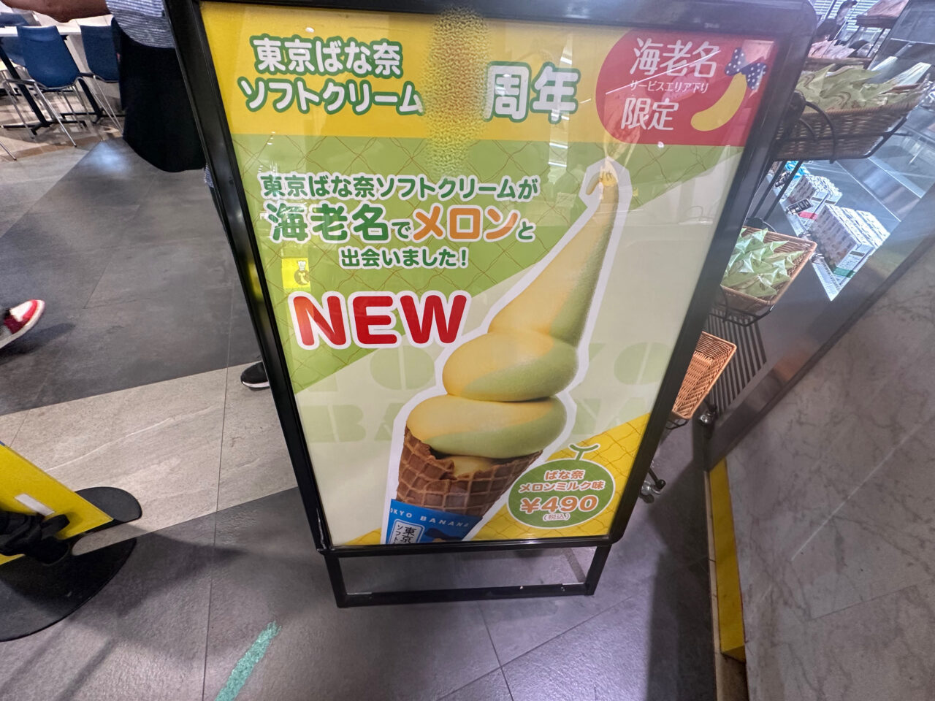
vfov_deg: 85.7
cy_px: 350
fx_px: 378
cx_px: 468
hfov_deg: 102.1
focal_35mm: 14
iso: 250
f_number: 2.2
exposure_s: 1/100
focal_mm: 2.22
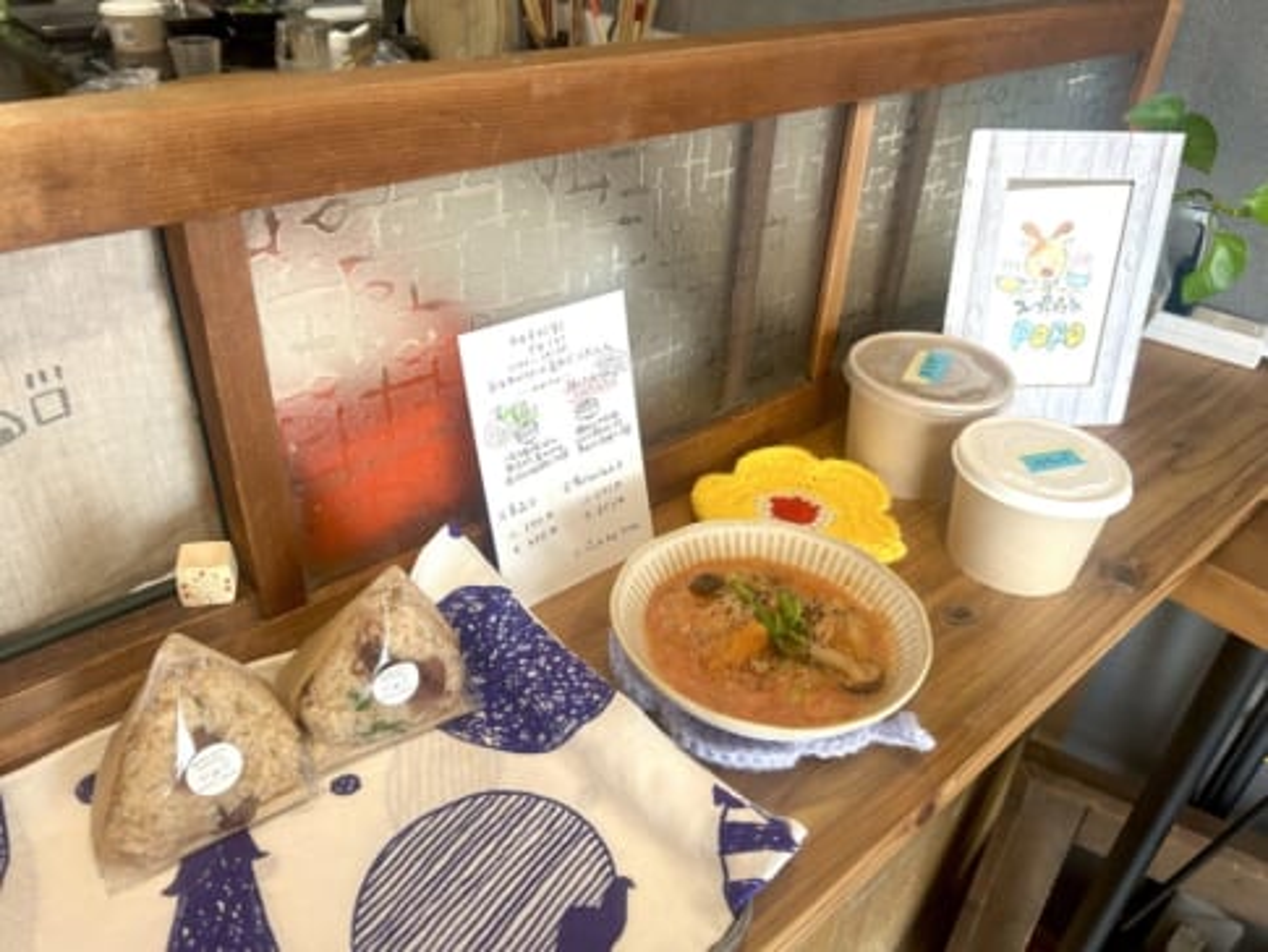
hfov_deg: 67.3
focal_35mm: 26
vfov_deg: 53.1
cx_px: 634
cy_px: 476
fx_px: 953
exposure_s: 1/120
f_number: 1.5
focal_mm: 5.7
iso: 125
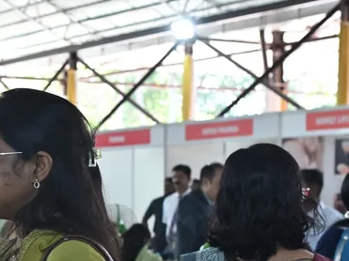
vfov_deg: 12.6
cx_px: -98
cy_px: 274
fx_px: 1169
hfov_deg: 16.1
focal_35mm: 116
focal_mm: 35
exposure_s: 1/125
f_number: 4
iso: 500
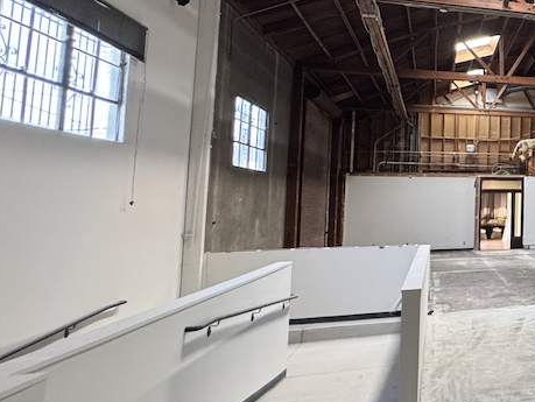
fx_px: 603
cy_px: 148
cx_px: 716
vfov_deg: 36.6
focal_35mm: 39
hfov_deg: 33.2
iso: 250
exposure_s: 1/120
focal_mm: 2.22
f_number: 2.2
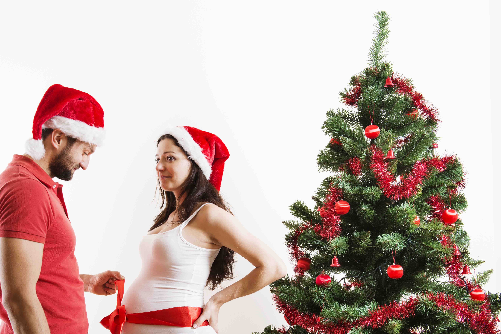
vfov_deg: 25.8
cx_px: 202
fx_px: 724
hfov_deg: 38.0
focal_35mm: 52
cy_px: 228
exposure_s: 1/160
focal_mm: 38
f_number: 8
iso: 160
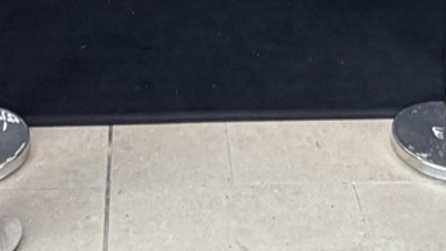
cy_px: -486
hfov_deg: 22.7
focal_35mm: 94
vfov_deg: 9.9
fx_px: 1112
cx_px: 222
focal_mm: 2.22
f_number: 2.2
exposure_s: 1/111
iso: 100
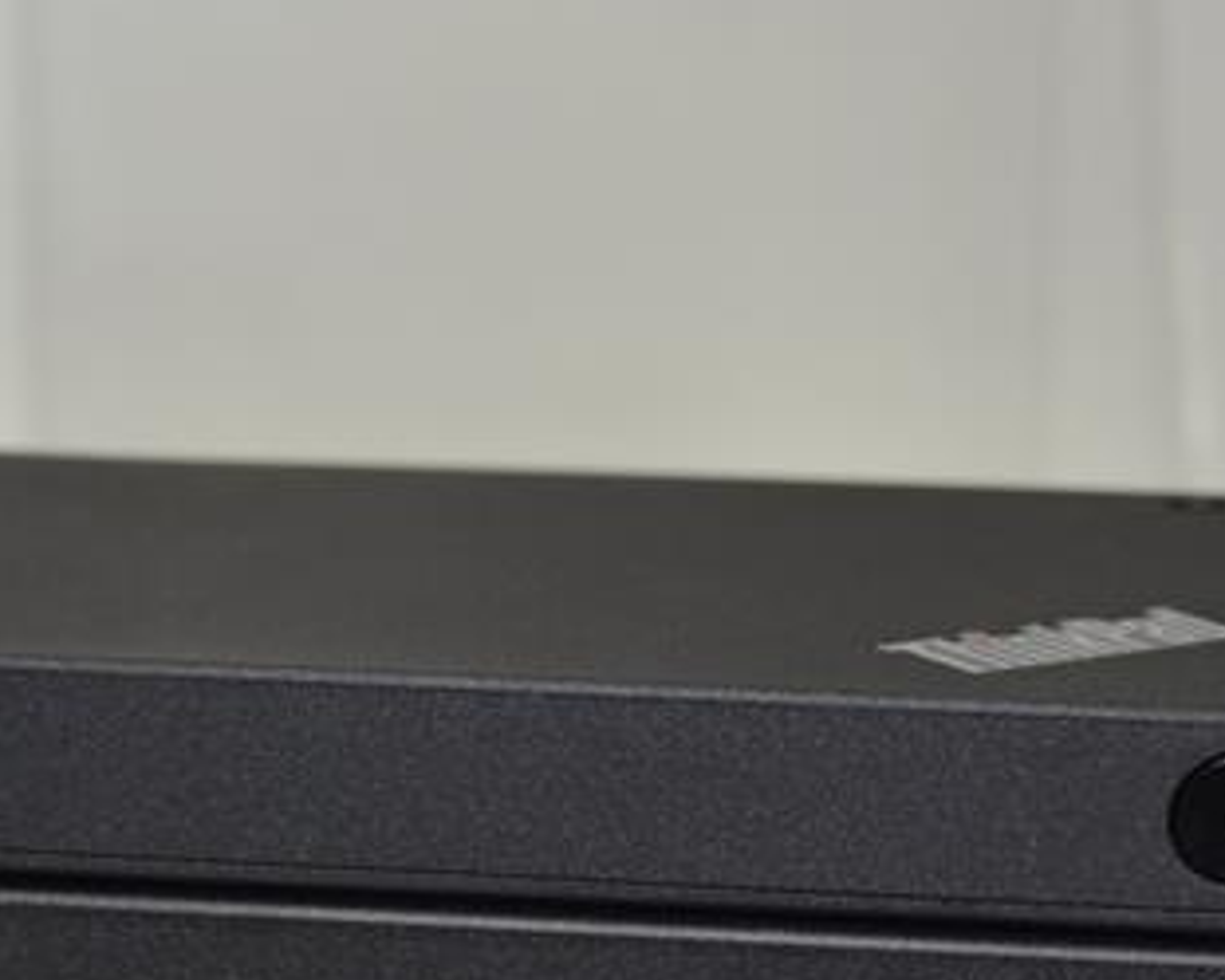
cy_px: 815
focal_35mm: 94
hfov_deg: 20.3
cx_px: 469
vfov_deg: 16.2
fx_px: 3409
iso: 560
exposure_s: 1/60
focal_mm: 26
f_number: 4.2
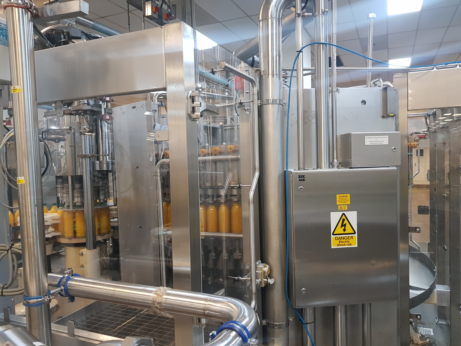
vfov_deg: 53.1
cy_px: 173
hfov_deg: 67.3
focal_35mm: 26
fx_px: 346
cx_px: 230
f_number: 1.7
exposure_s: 1/33
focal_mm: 4.3
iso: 250
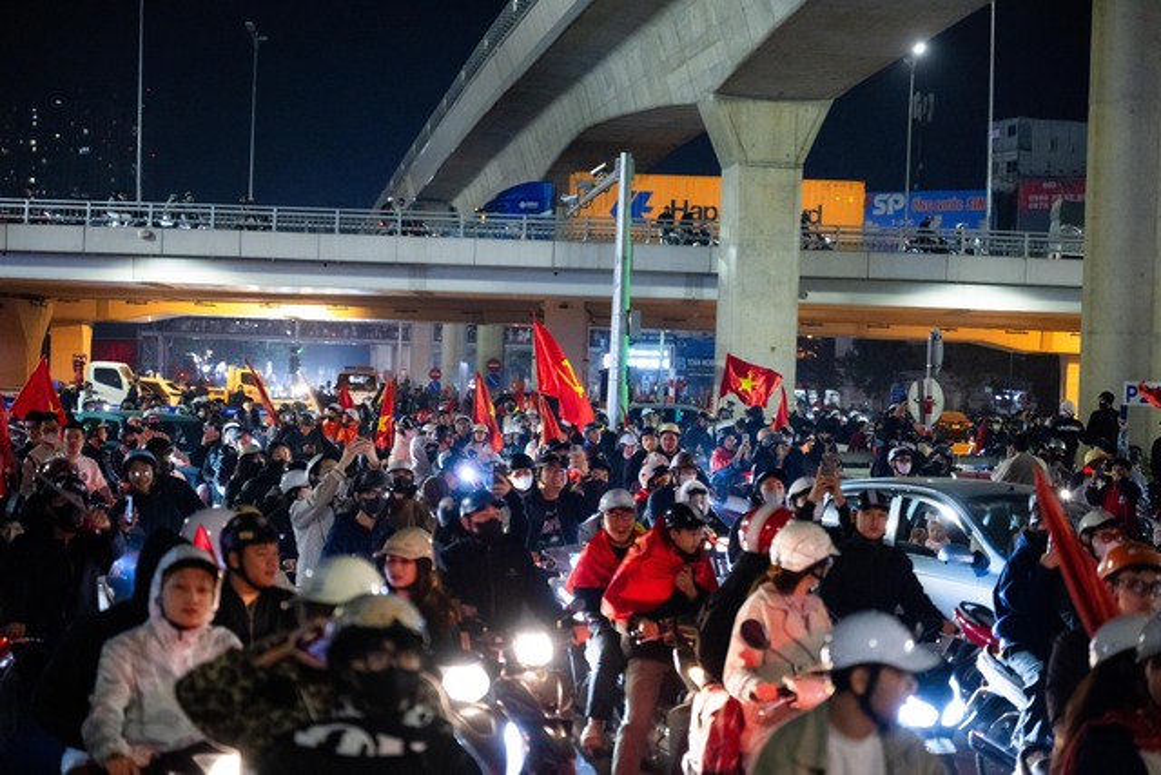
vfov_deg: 19.5
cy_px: 388
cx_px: 580
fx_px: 2258
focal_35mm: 70
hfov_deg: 28.8
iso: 6400
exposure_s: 1/200
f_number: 2.8
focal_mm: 70
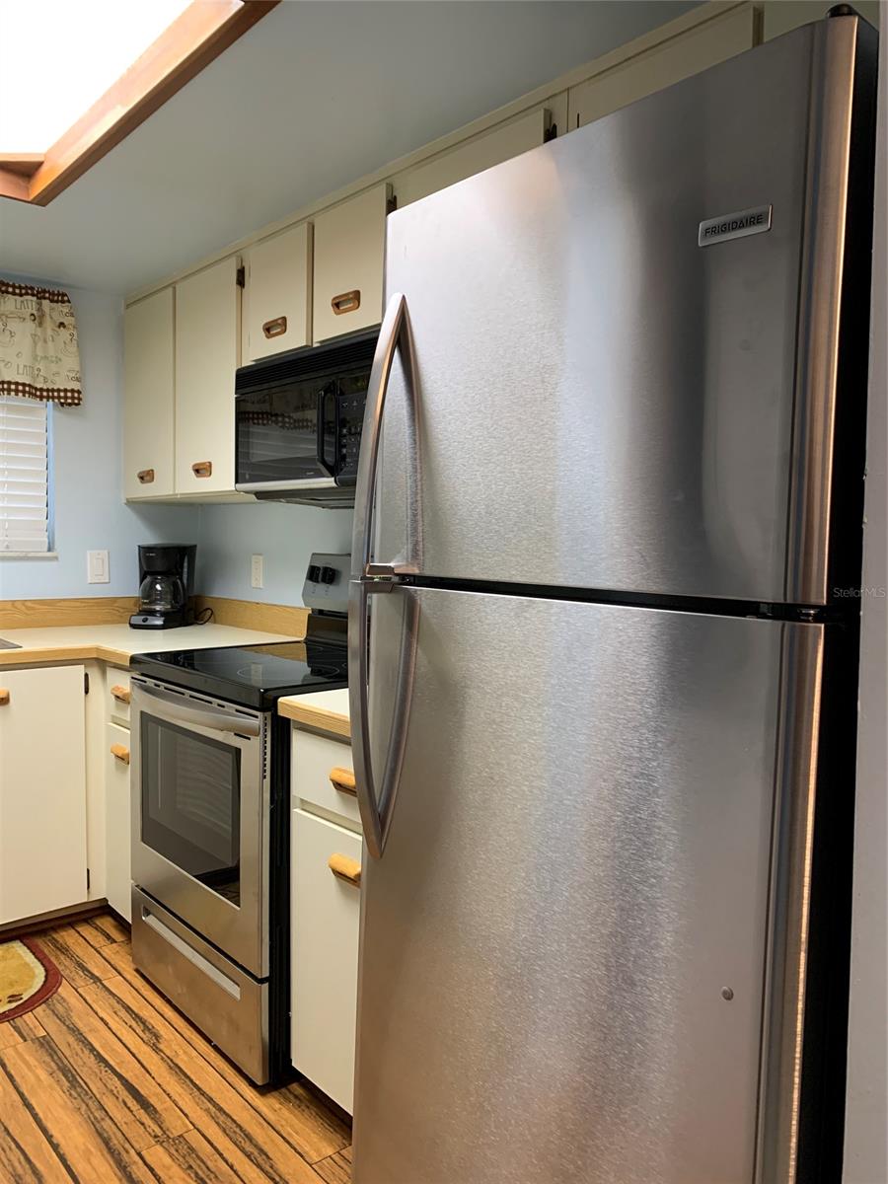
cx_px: 444
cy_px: 592
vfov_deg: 67.3
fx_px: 889
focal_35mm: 26
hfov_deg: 53.1
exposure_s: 1/60
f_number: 1.8
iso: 250
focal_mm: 4.25
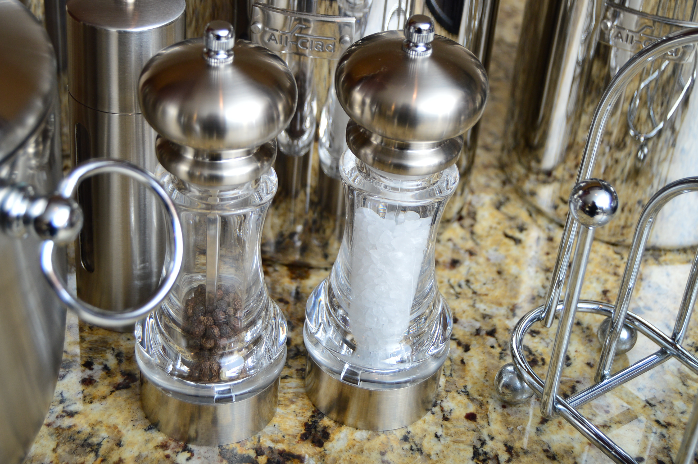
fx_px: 1259
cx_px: 316
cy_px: 204
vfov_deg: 20.9
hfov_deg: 31.0
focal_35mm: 65
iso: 200
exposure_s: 1/200
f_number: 4.8
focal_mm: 38
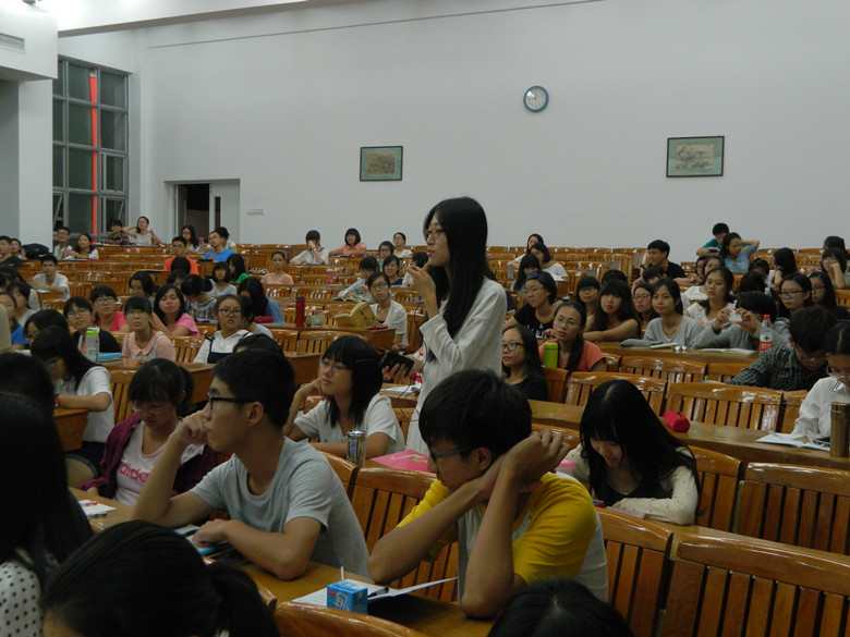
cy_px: 318
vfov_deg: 35.1
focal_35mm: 41
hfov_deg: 45.8
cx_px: 425
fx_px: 1007
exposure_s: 1/30
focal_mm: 7.3
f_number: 3.5
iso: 200
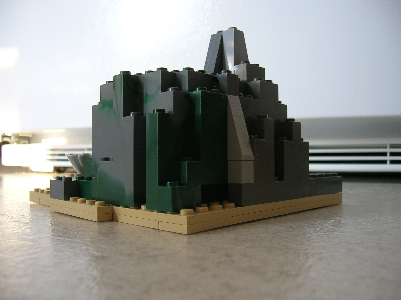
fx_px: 394
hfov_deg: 54.0
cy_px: 150
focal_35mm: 34
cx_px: 200
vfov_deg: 41.7
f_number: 2.9
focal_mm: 5.7
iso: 50
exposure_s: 1/3.9
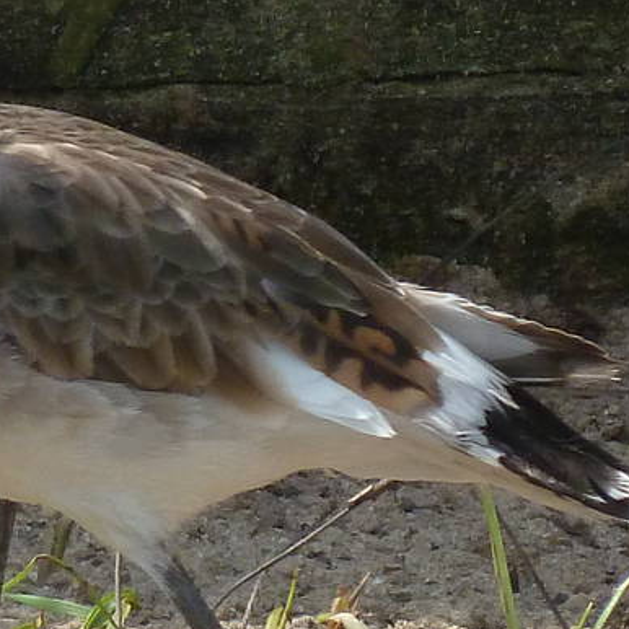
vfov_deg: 1.2
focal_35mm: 1463
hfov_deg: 1.2
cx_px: 11
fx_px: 30076
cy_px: 388
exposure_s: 1/500
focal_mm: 49.2
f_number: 4.9
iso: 160
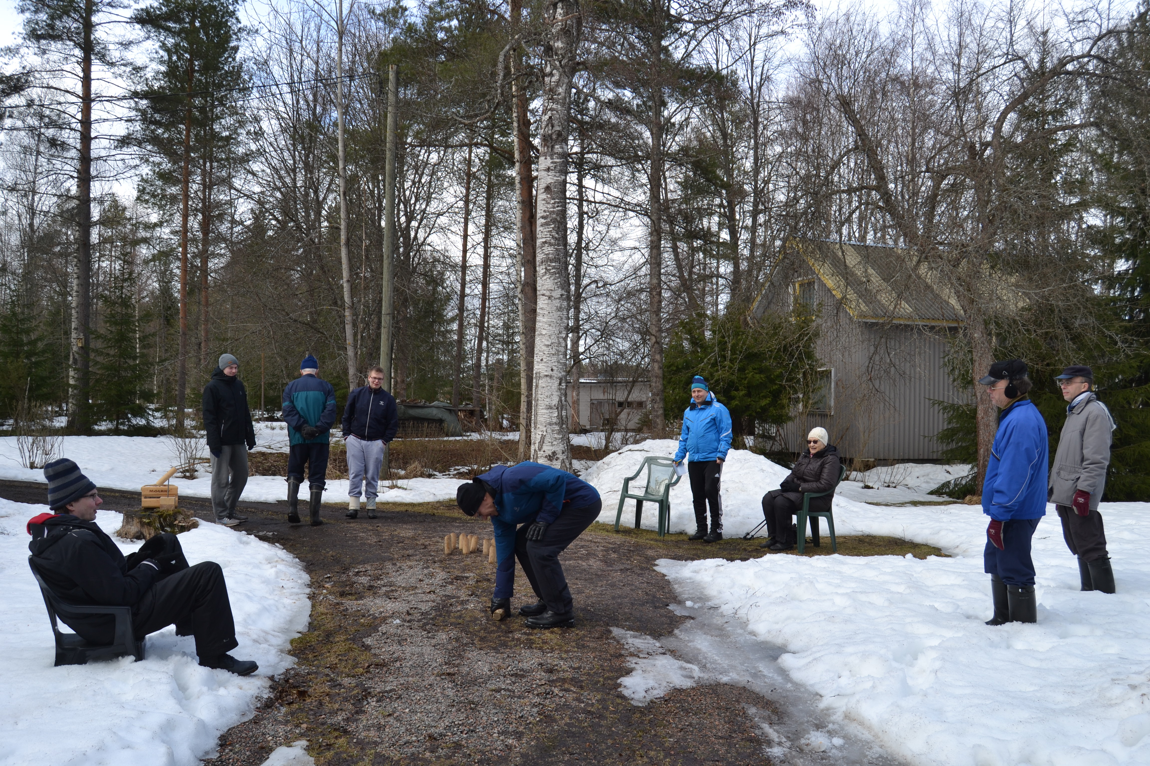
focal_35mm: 30
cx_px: 575
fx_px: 958
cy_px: 383
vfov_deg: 43.6
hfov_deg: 61.9
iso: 100
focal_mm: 20
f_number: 6.3
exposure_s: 1/160
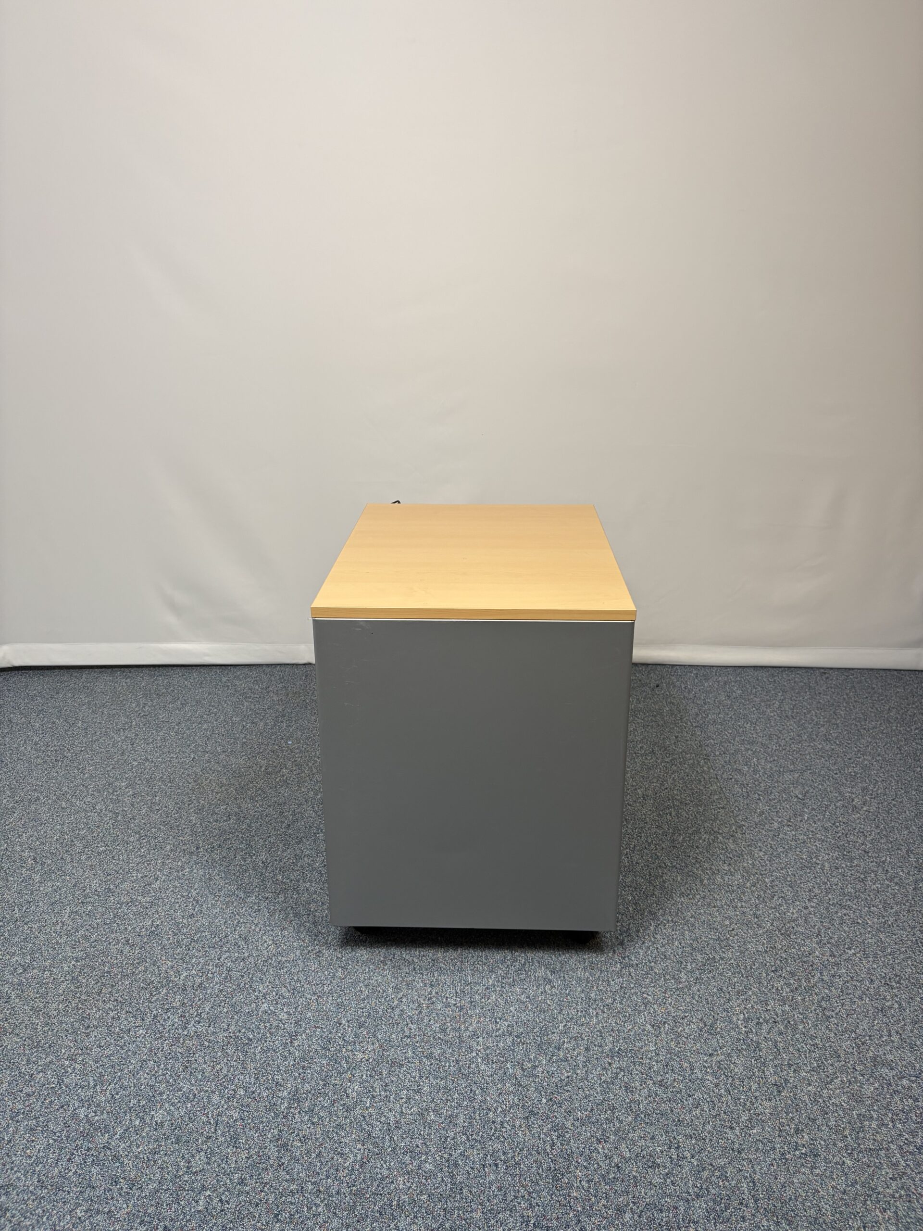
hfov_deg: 53.1
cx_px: 462
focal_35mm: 26
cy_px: 616
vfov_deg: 67.3
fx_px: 924
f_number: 1.6
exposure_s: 1/100
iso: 100
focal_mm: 5.96
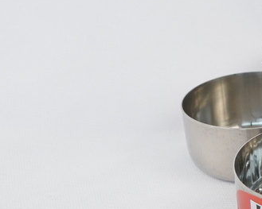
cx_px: 379
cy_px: 46
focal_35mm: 214
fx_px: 1659
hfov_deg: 8.8
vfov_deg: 7.2
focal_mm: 50
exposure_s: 1/100
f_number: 8
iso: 500
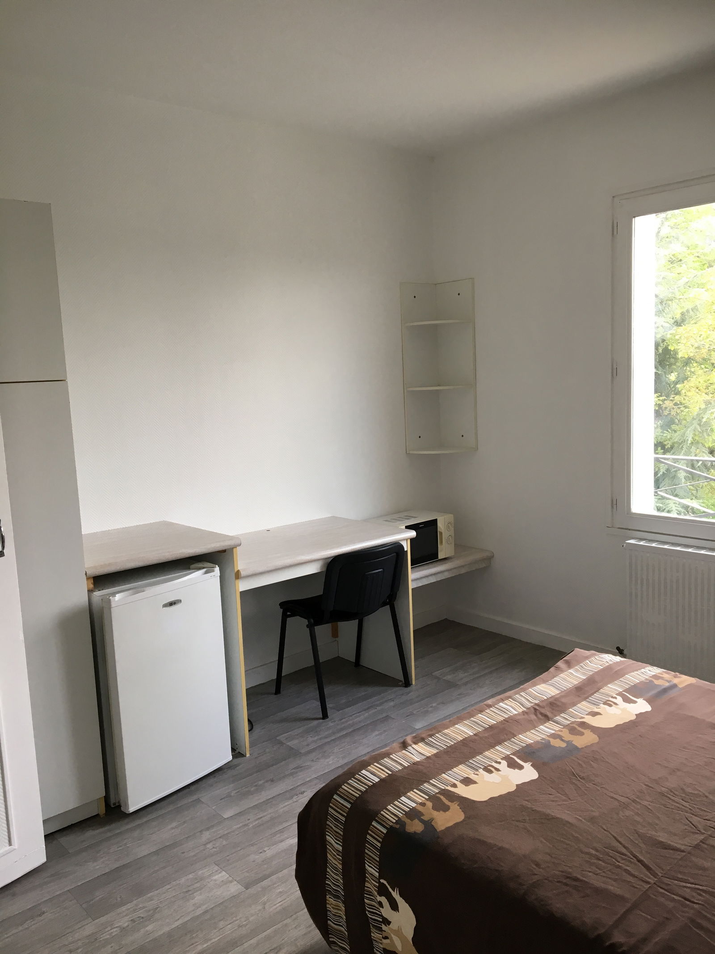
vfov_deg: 61.7
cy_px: 477
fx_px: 799
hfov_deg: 48.2
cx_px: 358
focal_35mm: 29
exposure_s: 1/33
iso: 25
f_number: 2.2
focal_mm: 4.15
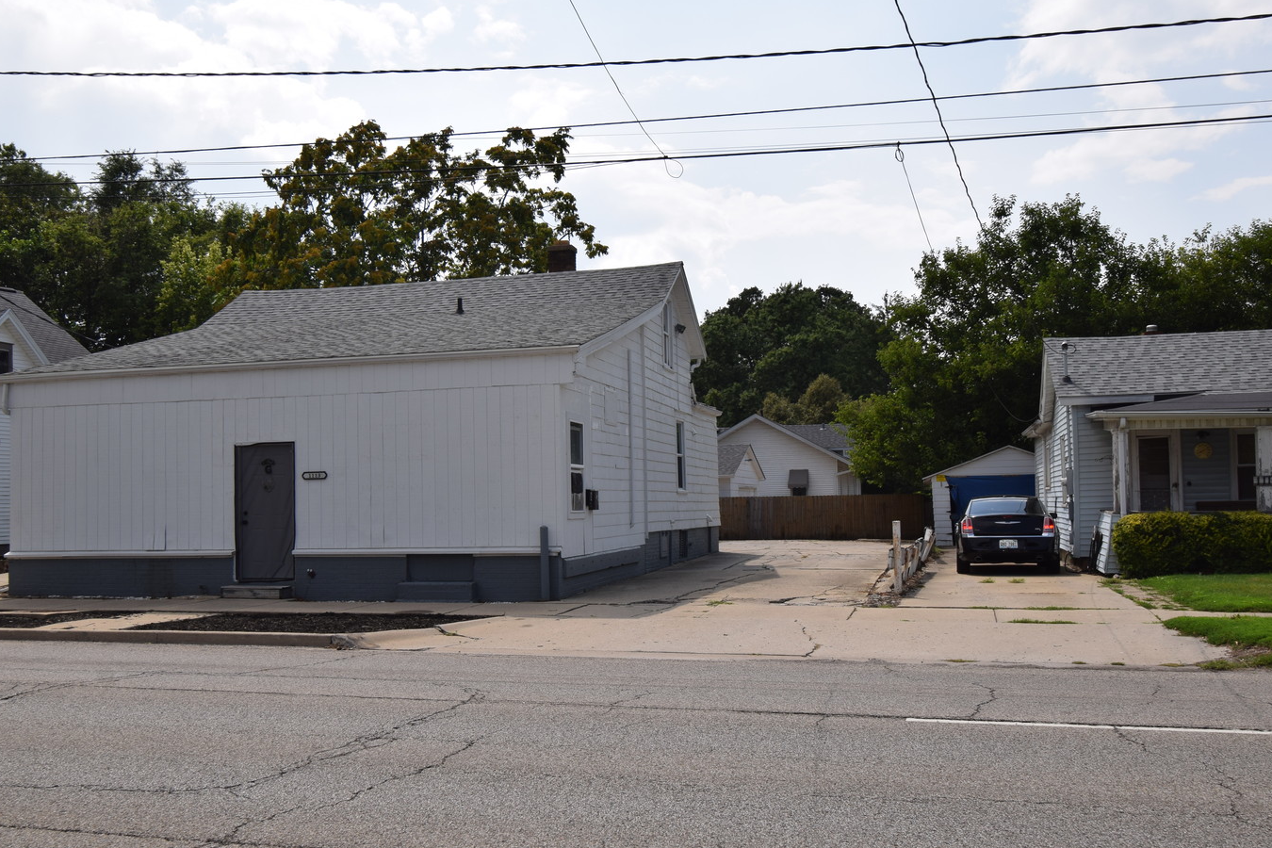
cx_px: 584
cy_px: 459
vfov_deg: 36.8
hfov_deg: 53.1
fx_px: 1272
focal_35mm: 36
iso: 100
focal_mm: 20
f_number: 13
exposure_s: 1/200
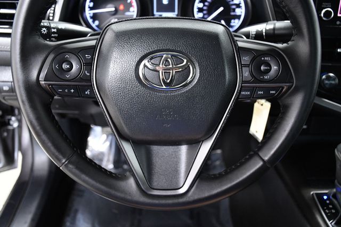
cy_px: 114
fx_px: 341
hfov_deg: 53.2
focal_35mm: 36
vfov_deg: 36.8
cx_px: 170
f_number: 4
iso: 2500
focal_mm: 24
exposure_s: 1/60
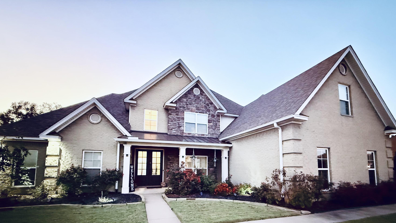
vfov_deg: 64.9
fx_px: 168
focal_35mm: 16
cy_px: 153
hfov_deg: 99.4
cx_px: 199
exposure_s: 1/30
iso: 1600
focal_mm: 2.22
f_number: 2.2
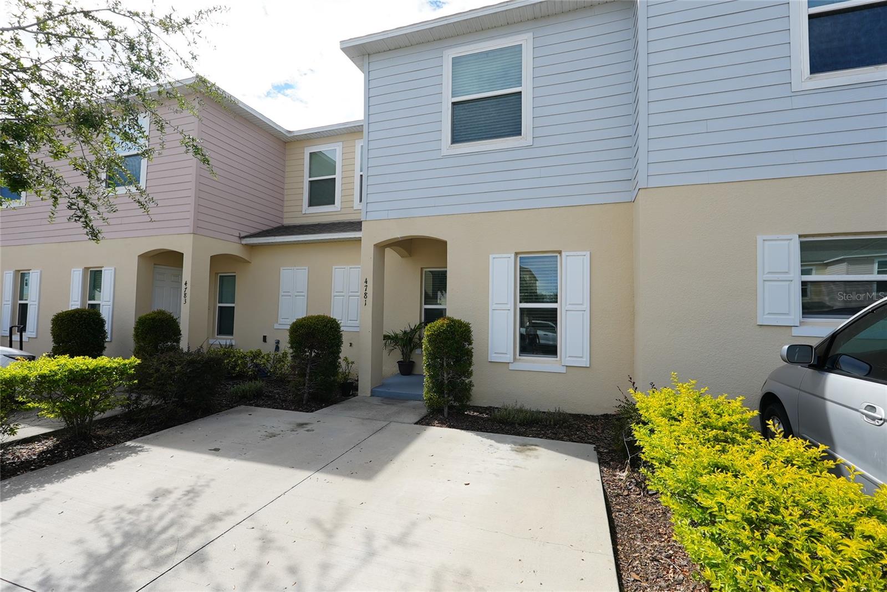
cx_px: 444
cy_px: 296
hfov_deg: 96.7
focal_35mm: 16
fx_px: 394
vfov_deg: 73.8
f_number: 5
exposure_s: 1/400
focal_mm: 11
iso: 80
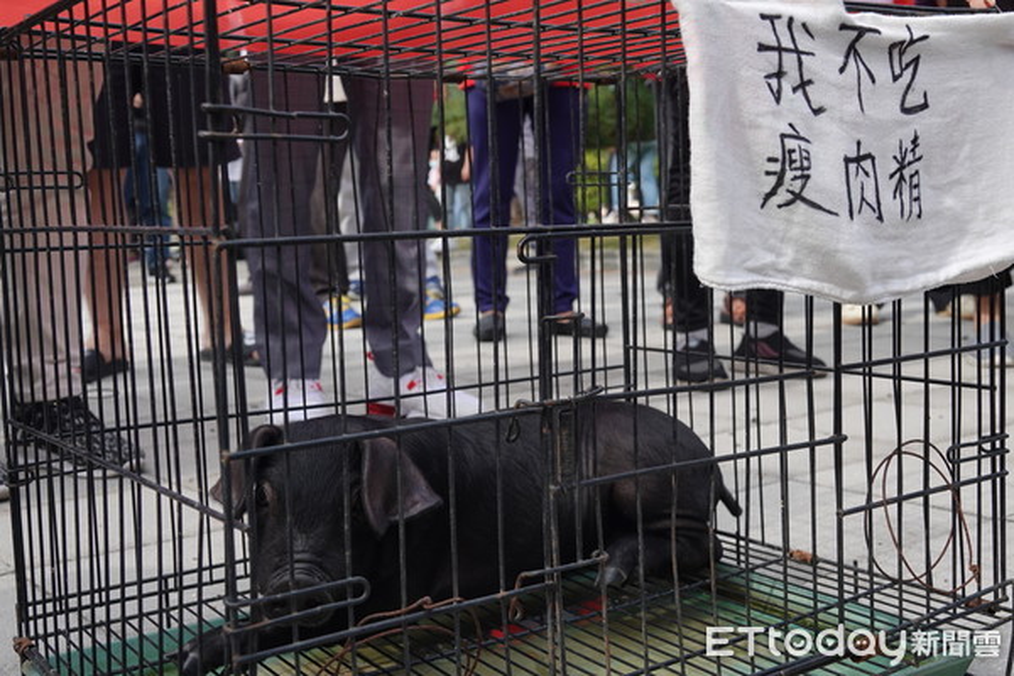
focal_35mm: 43
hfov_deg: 45.4
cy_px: 338
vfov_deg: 31.2
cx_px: 507
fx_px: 1211
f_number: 4
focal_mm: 15.73
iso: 100
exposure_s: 1/320
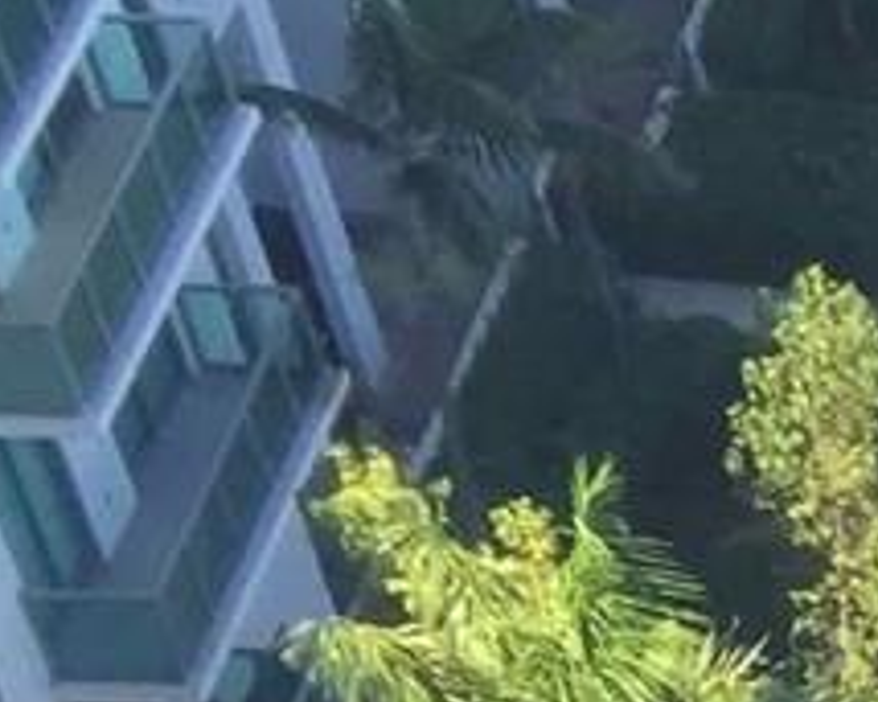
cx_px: 3200
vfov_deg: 6.6
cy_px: 2127
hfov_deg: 7.3
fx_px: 5506
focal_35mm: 212
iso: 32
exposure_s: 1/356
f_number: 2.2
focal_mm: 4.15
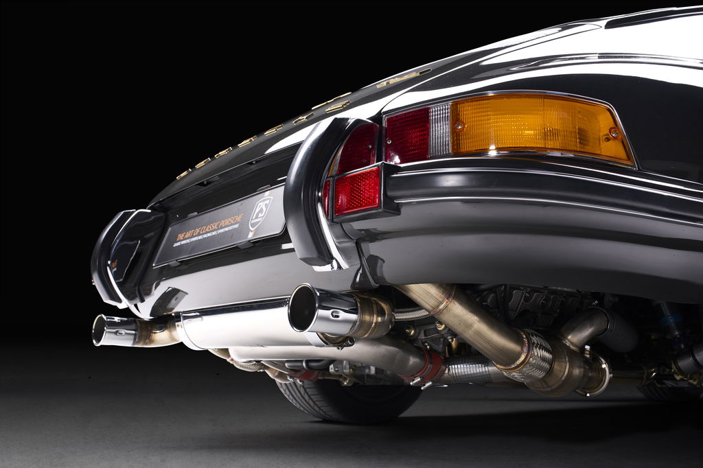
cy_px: 234
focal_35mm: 35
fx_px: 683
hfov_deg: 54.4
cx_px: 352
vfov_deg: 37.8
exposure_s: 1/160
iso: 200
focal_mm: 35
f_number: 7.1
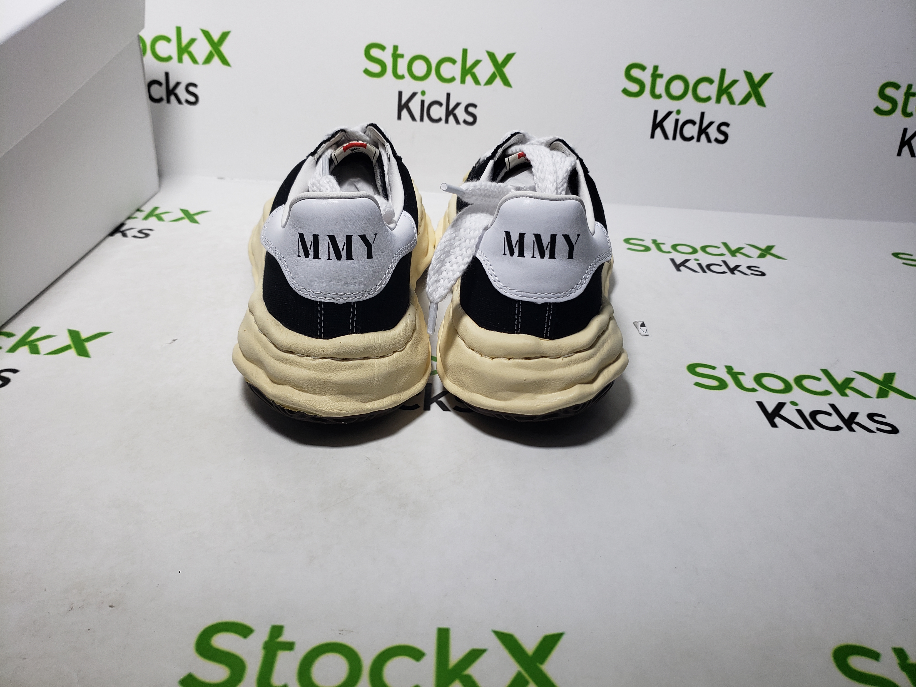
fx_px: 688
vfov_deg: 53.1
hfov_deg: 67.3
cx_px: 458
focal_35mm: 26
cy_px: 344
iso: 50
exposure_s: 1/529
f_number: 1.5
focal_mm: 4.3
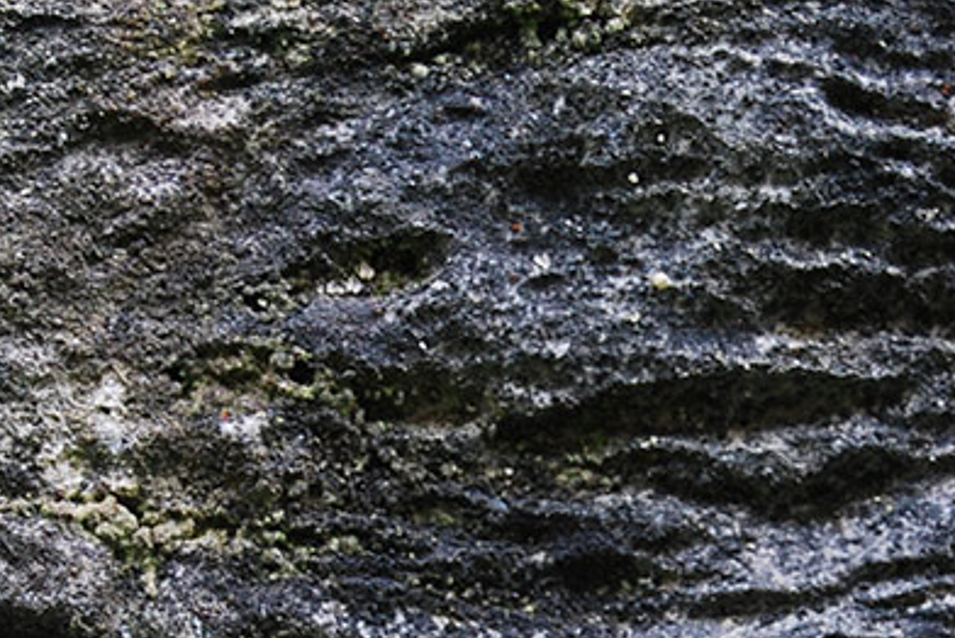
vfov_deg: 5.5
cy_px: 670
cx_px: 661
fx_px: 6677
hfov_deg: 8.2
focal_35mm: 252
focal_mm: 55
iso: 500
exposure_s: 1/30
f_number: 5.6
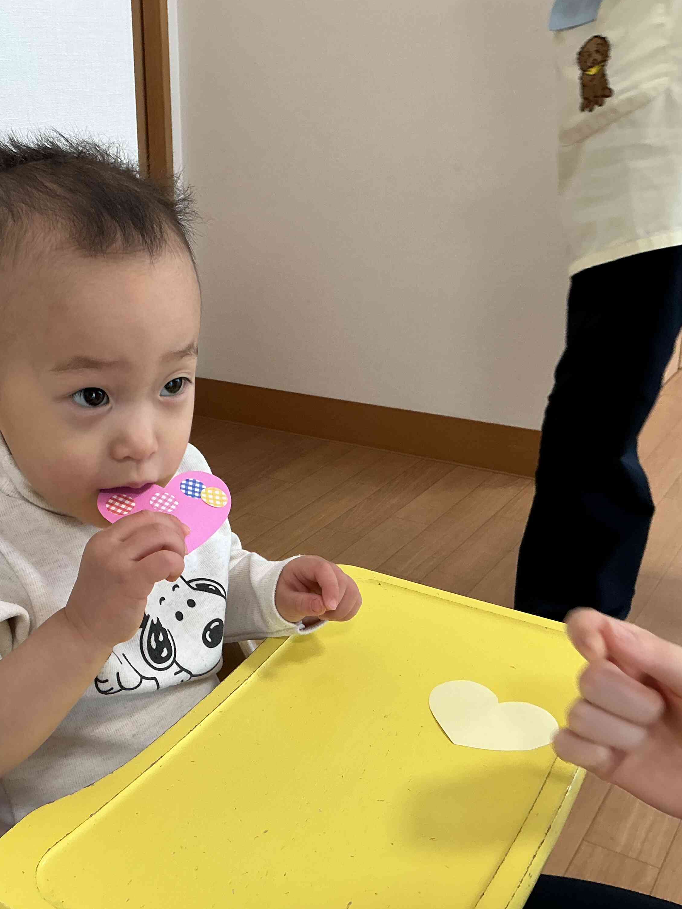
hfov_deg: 36.0
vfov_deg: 47.9
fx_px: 1024
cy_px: 452
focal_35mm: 39
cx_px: 174
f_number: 1.8
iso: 64
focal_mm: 3
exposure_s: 1/100
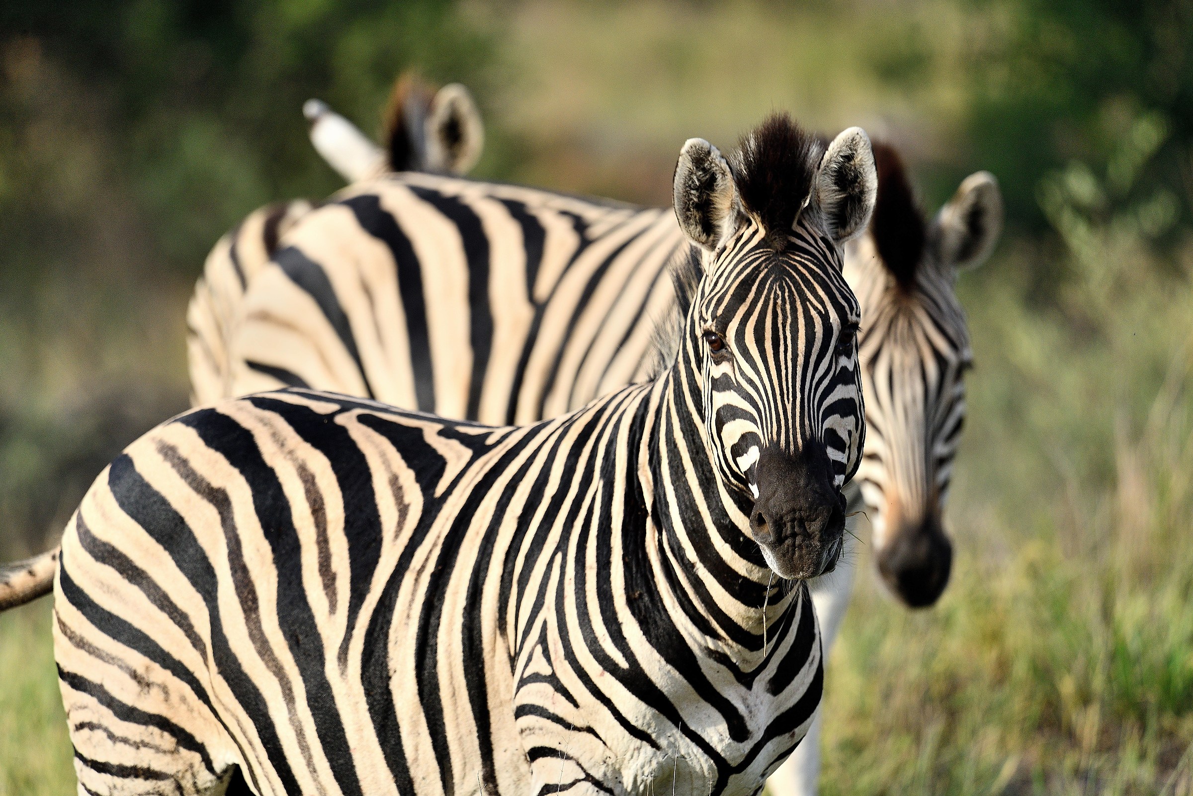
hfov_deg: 3.4
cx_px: 596
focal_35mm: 600
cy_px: 398
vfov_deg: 2.3
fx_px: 19886
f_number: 6.3
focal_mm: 600
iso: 450
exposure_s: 1/1000
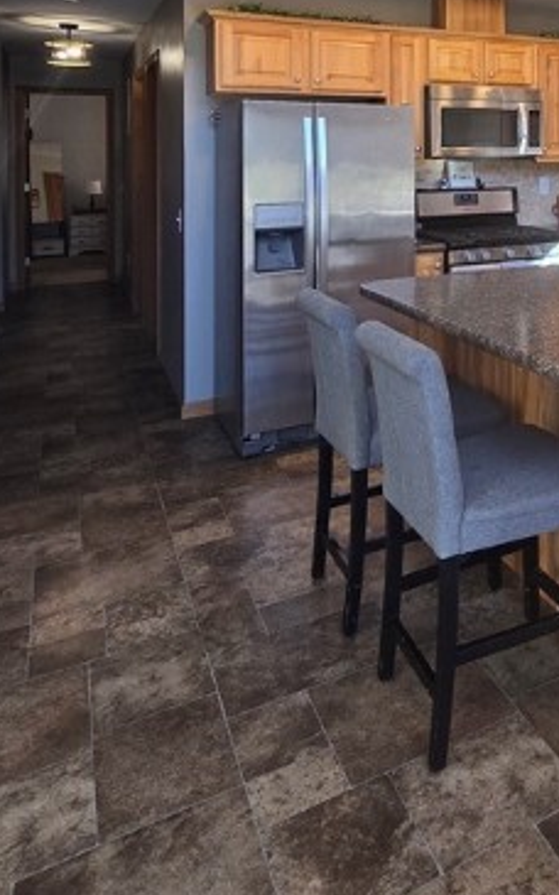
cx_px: 574
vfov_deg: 58.1
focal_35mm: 29
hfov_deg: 37.9
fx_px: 707
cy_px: 140
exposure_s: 1/60
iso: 64
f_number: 2.2
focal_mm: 2.2
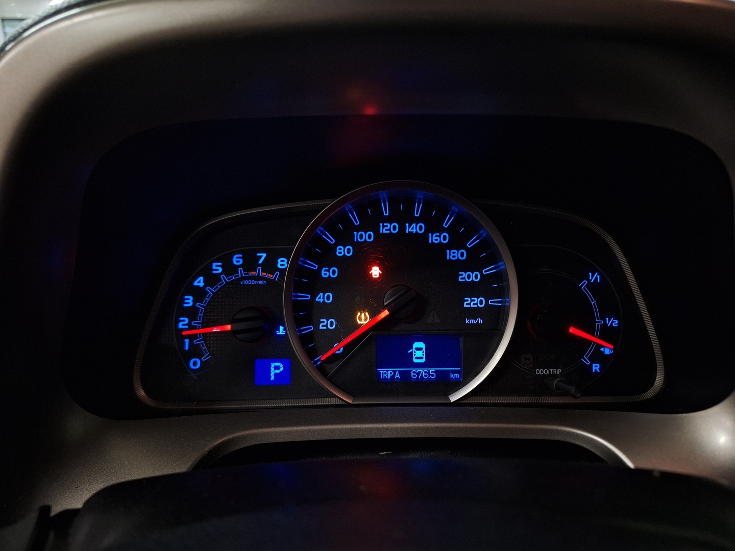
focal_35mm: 23
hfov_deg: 73.9
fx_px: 488
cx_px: 368
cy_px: 276
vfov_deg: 58.9
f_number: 1.8
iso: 320
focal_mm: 5.54
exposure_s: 1/33
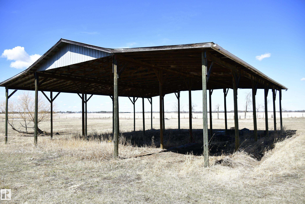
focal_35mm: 27
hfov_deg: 67.4
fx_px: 229
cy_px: 102
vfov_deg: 47.9
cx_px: 152
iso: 400
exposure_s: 1/2500
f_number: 3.5
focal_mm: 18
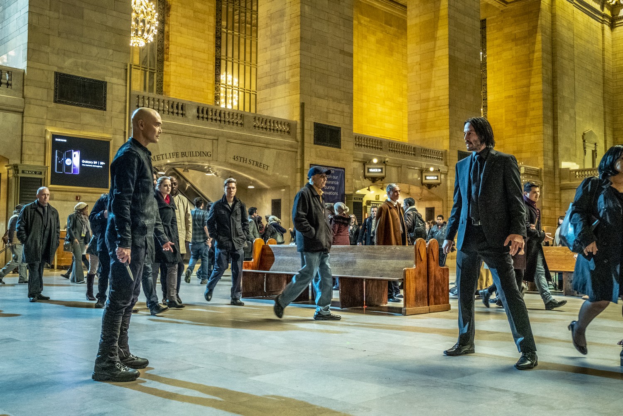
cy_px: 208
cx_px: 312
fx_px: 606
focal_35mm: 35
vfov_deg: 37.9
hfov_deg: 54.4
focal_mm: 23.4
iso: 2500
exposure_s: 1/125
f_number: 2.8
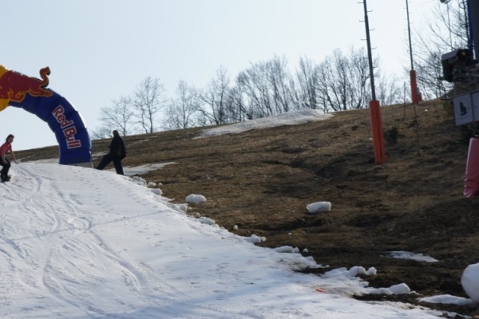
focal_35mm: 108
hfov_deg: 18.9
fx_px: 1437
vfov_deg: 12.7
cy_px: 170
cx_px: 161
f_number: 13
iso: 200
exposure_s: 1/500
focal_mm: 54
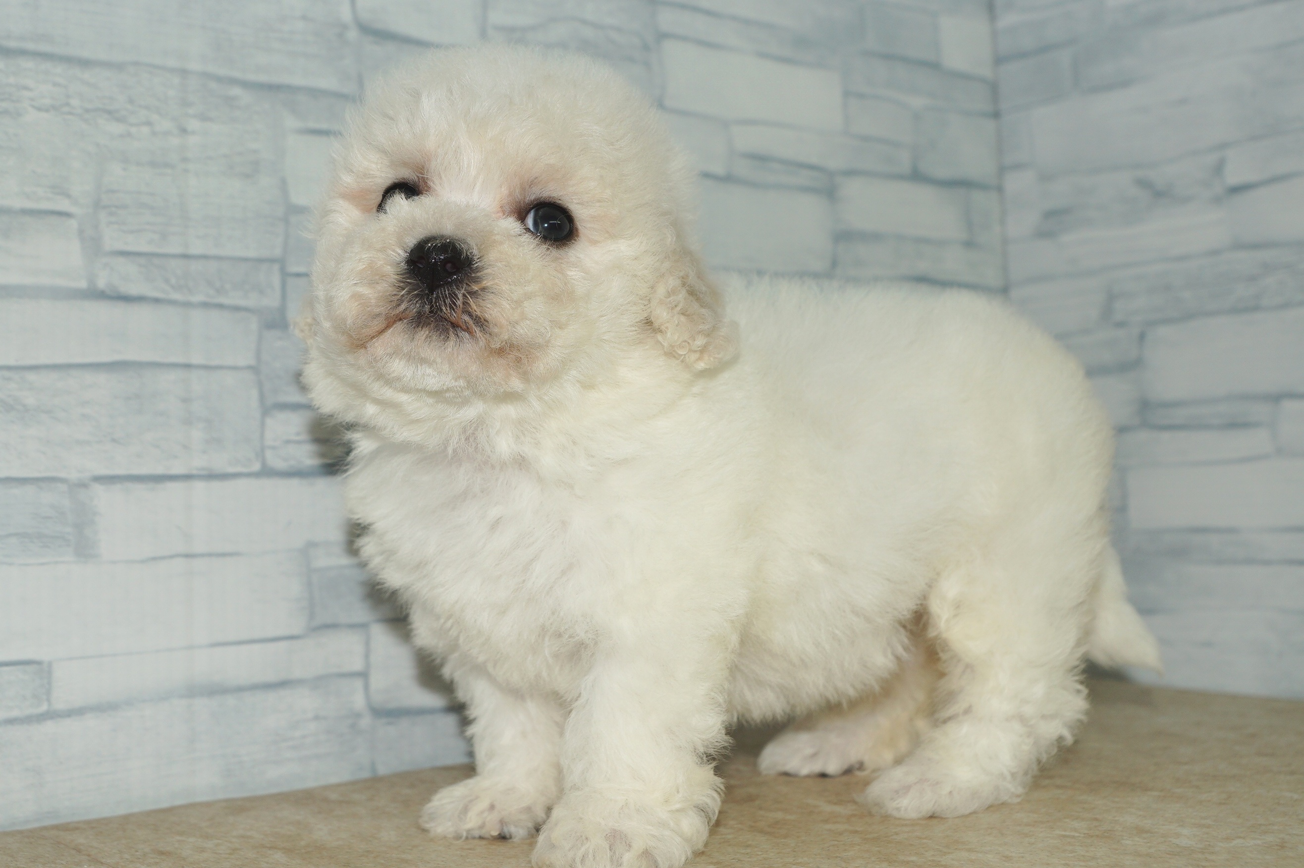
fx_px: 1521
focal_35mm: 42
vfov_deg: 31.9
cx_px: 652
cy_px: 434
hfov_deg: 46.4
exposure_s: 1/160
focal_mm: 28
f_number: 5.6
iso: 100
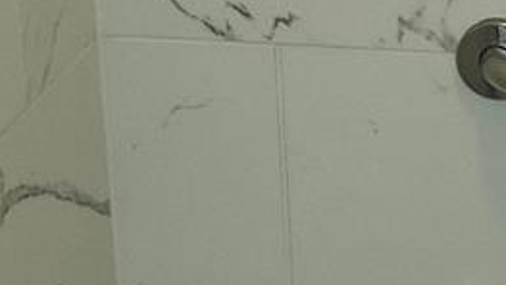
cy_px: 121
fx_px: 1919
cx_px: 619
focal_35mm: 143
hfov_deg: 14.5
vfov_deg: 8.5
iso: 100
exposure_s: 1/40
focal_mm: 5.54
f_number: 1.8
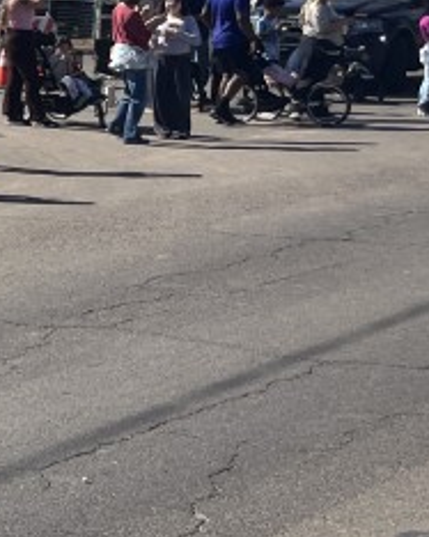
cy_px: 67
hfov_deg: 11.7
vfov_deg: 17.1
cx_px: -544
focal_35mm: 111
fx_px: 1763
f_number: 1.6
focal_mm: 5.1
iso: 50
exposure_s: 1/4016
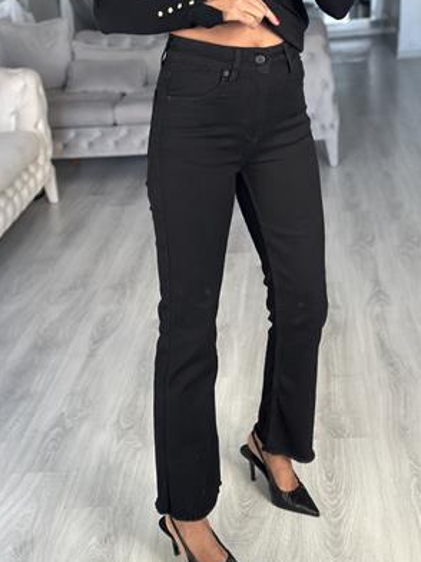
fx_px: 1005
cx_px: 213
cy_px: 298
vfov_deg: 31.2
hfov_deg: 23.7
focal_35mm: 62
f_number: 1.78
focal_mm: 6.86
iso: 250
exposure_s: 1/60
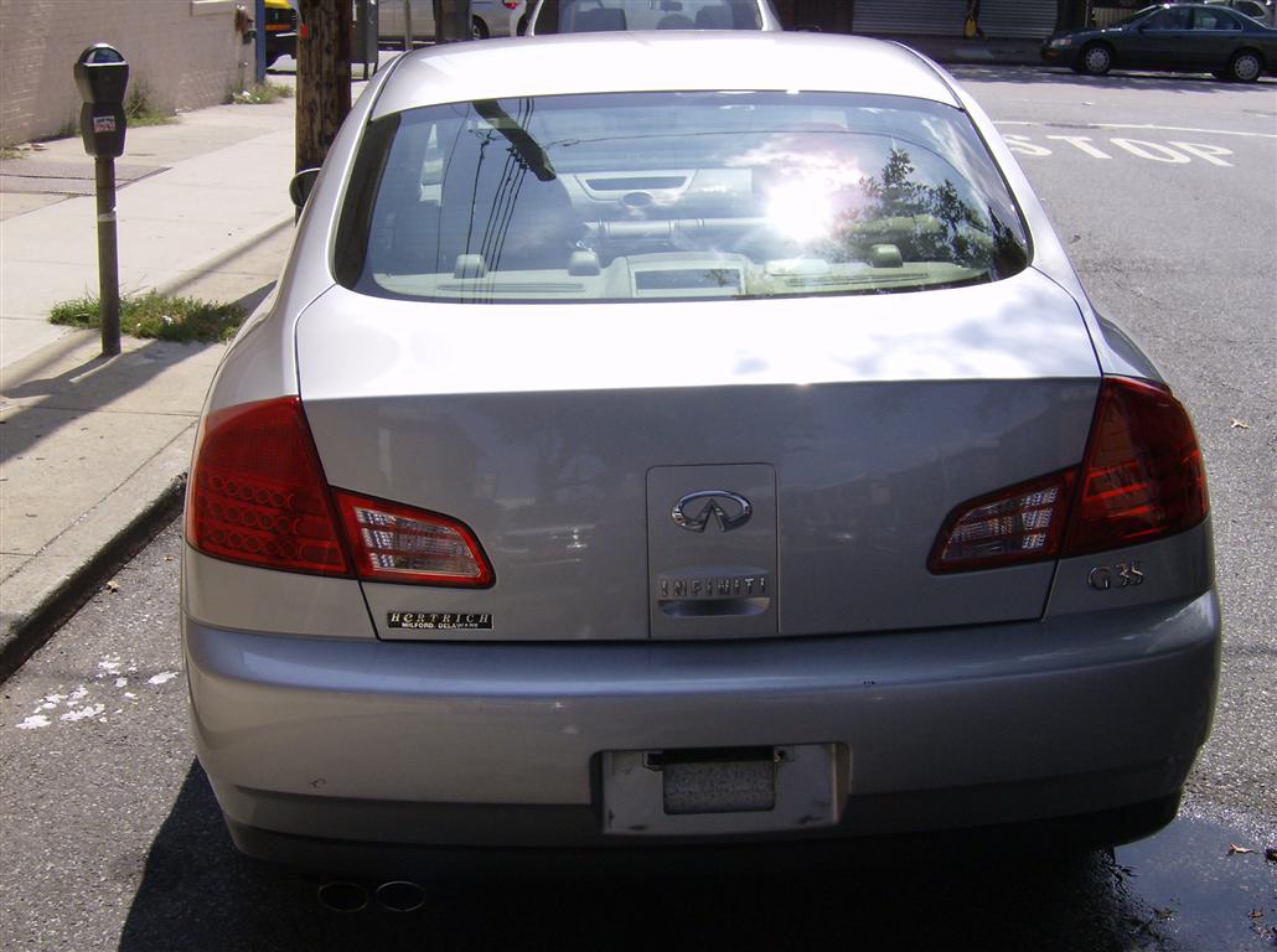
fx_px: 1693
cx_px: 638
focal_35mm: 46
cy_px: 476
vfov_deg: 31.4
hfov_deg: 41.3
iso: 100
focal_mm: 7.7
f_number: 5.1
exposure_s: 1/642
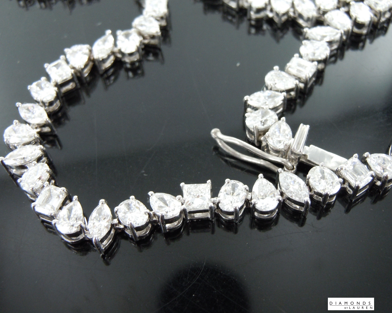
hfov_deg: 39.5
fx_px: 545
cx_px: 206
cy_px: 156
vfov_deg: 32.1
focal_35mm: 47
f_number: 4.6
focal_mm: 8.1
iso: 400
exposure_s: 1/50
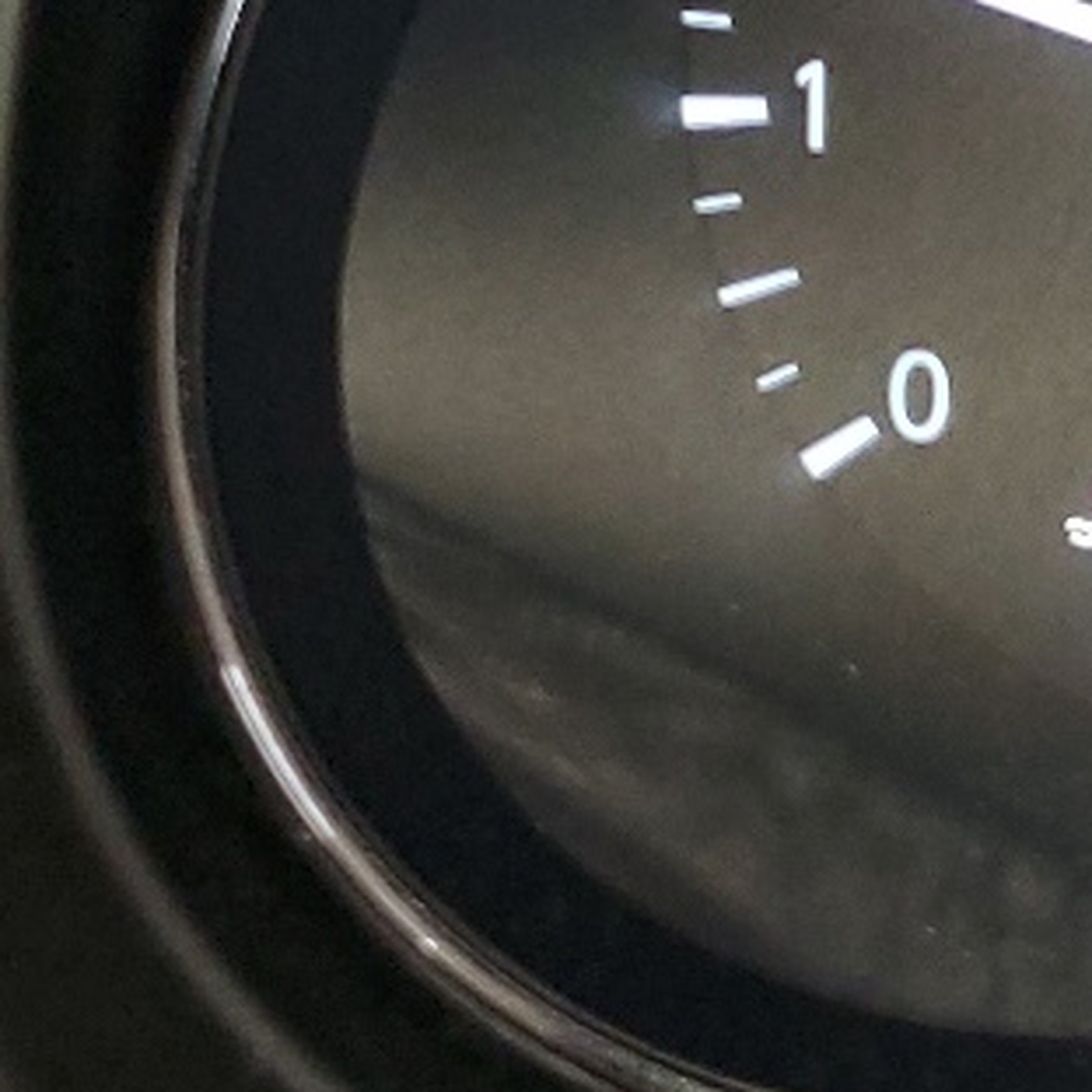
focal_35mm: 118
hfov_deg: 12.3
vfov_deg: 14.4
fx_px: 4211
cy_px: -144
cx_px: 2460
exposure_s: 1/60.2
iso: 138
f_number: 1.5
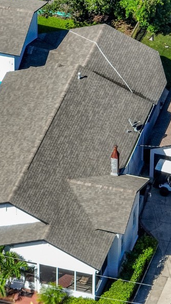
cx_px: 23
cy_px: 126
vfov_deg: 7.1
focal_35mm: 306
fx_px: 2468
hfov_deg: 4.0
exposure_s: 1/320
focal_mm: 29.85
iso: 100
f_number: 4.4
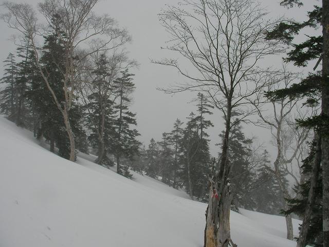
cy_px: 124
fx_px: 361
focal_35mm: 38
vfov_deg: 37.7
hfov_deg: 49.0
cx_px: 164
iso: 50
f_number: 6.7
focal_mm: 6.3
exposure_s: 1/742
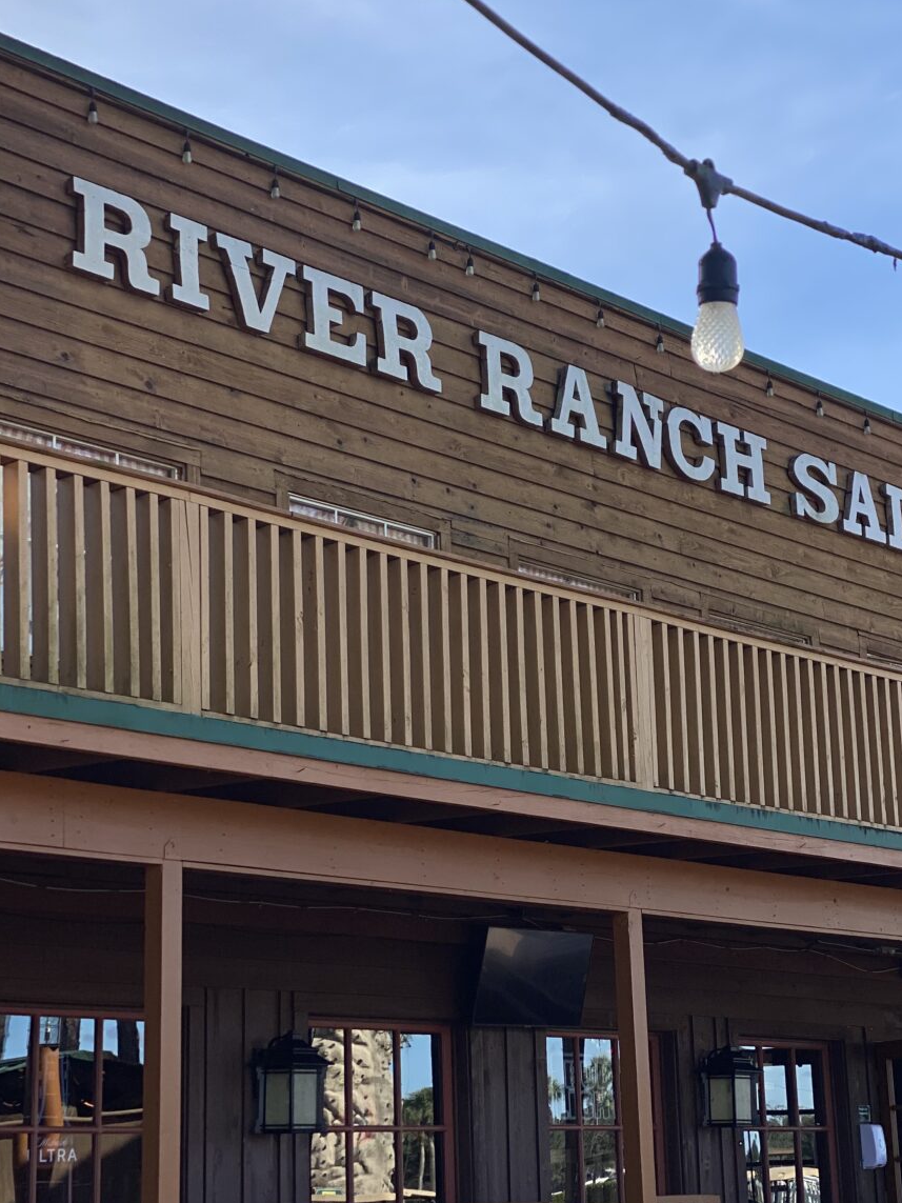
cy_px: 565
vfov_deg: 27.4
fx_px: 2467
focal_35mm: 71
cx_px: 512
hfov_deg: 20.7
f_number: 2
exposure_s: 1/978
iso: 20
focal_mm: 6
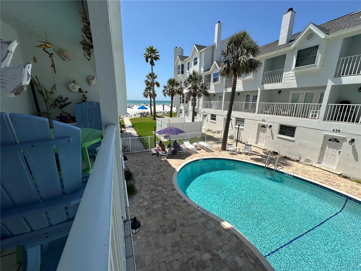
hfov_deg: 102.1
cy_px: 136
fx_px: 146
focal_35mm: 14
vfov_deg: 85.7
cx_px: 180
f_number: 2.2
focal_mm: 2.22
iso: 50
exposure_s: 1/3300
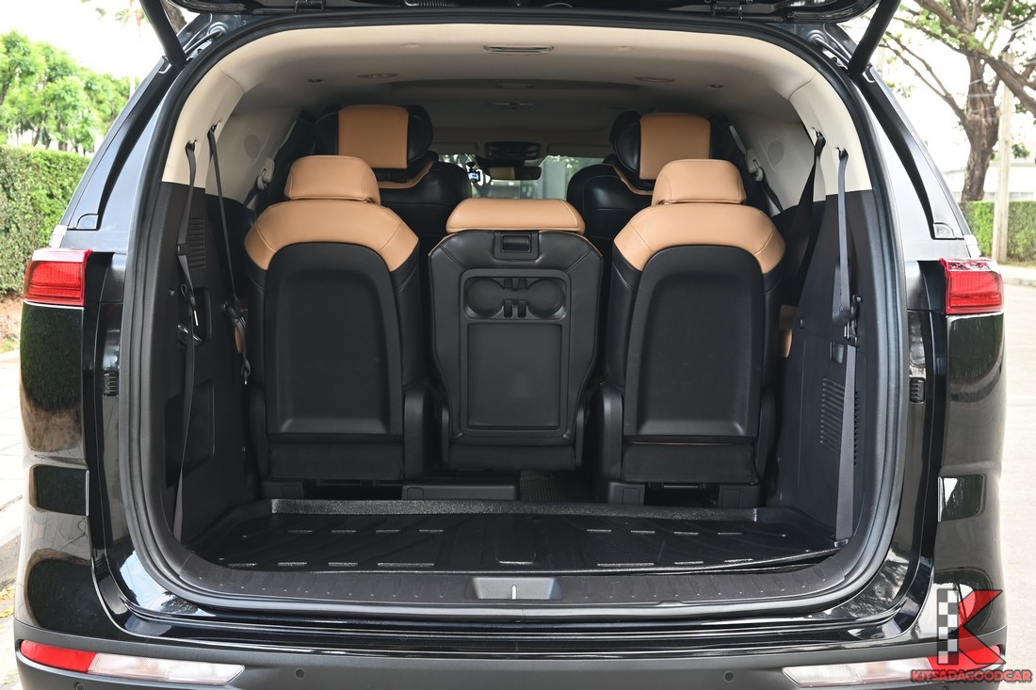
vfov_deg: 36.9
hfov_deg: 53.1
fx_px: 1036
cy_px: 345
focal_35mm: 36
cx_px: 518
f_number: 5.6
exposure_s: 1/30
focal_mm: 24
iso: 200
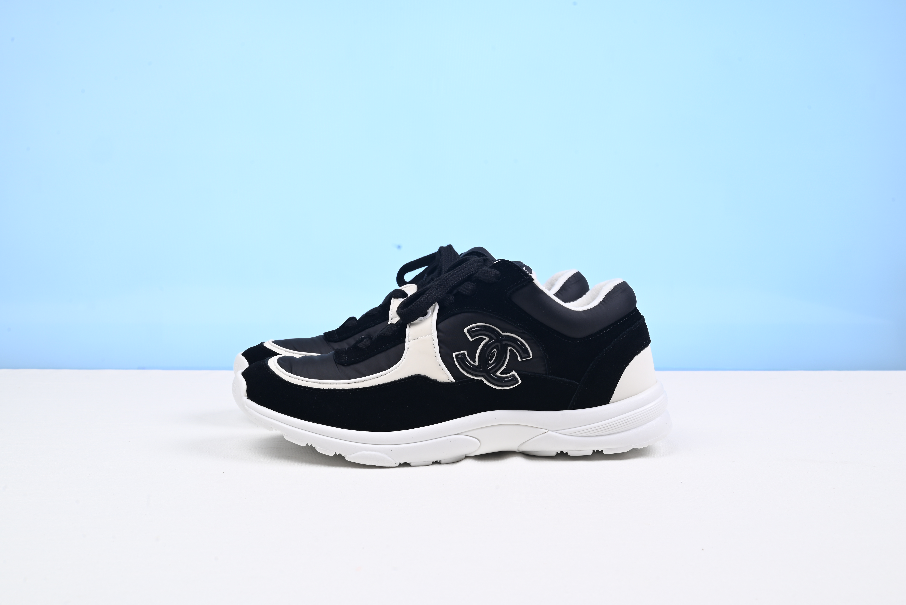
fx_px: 1032
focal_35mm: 41
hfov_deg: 47.4
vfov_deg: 32.7
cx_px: 453
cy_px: 302
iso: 100
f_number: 16
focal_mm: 41
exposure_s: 1/2
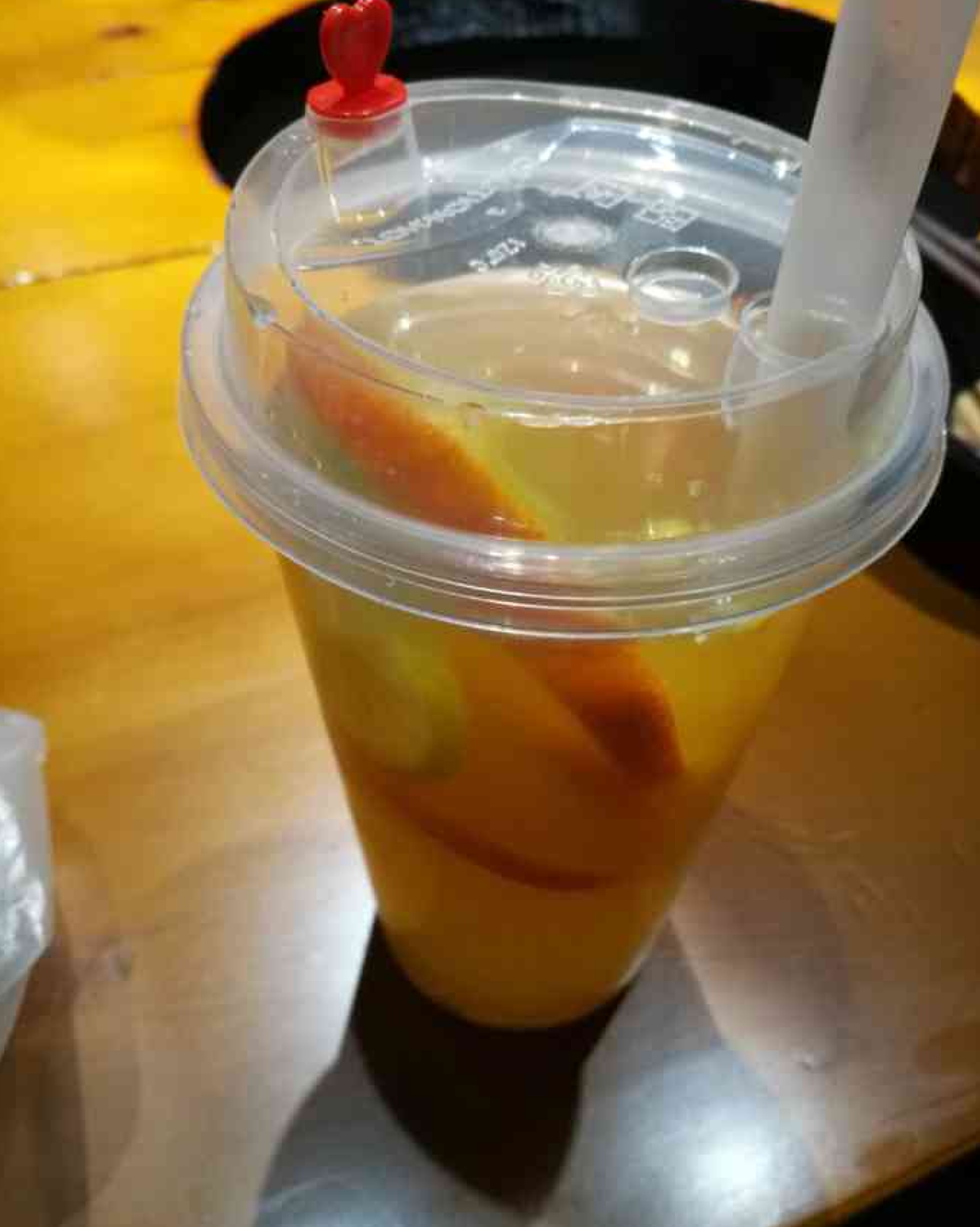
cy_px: 637
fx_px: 1052
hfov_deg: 50.0
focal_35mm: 29
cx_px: 499
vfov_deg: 60.4
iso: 320
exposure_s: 1/33.3
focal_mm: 4.5
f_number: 2.2
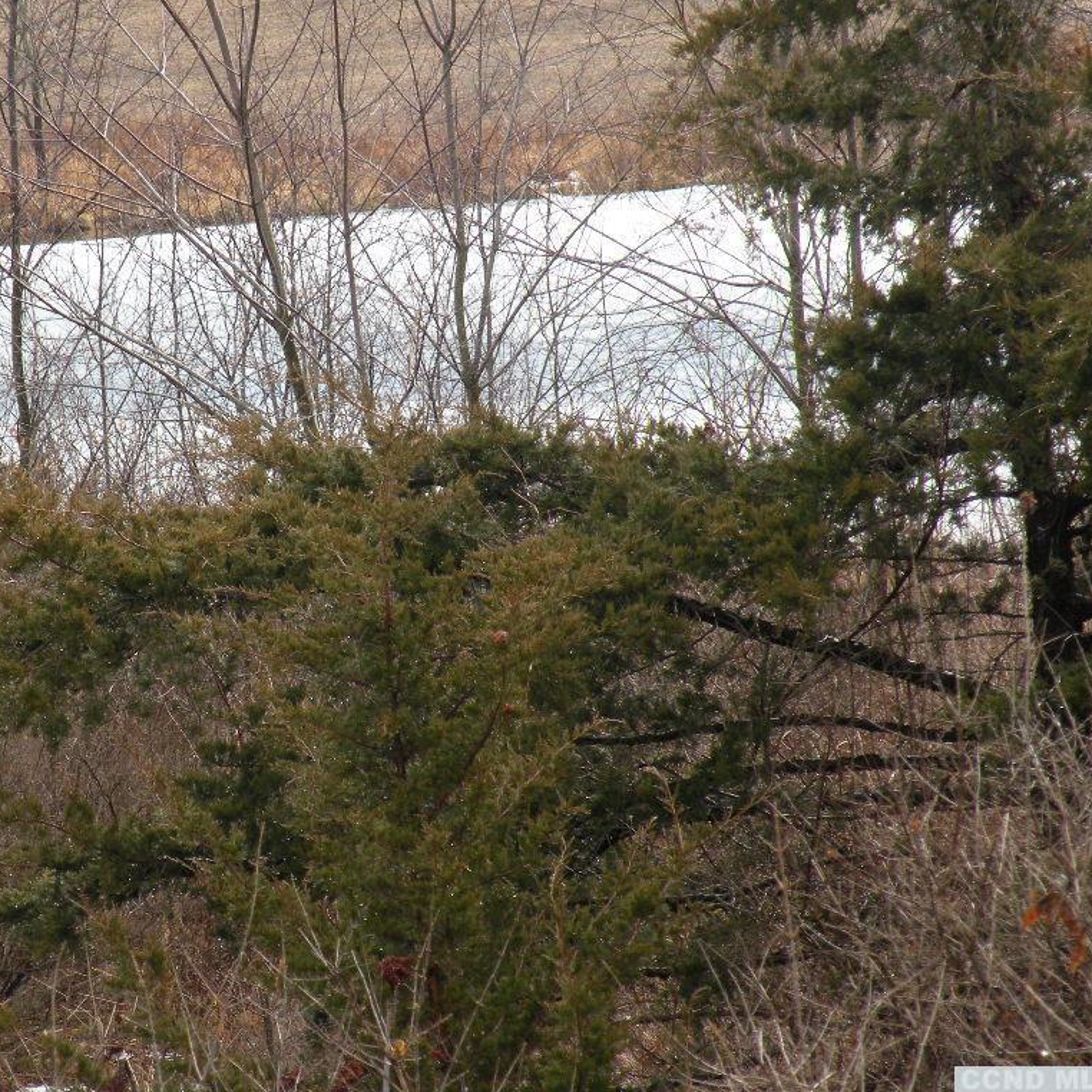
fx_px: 6567
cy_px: 543
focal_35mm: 184
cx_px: 385
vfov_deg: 9.5
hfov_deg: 9.5
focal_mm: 27.4
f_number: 4.5
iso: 64
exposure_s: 1/143
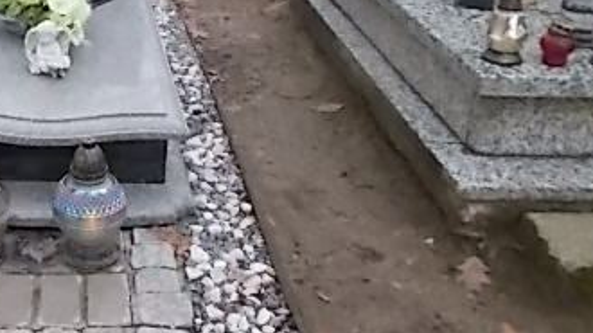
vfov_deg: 21.6
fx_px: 864
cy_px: 77
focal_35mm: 55
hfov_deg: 35.9
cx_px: 74
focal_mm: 4.6
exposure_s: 1/250
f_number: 3.2
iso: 320
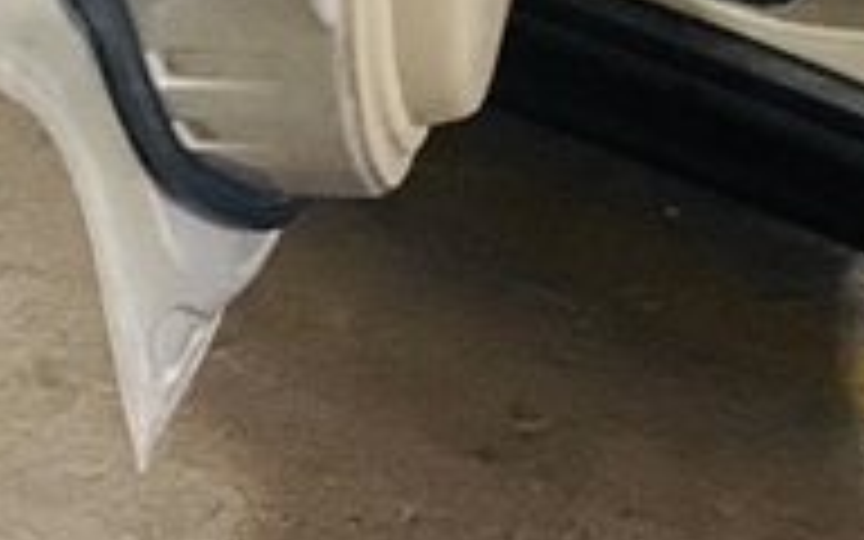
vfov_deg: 10.5
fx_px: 2708
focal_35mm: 115
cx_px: 284
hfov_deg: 18.1
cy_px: -540
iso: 640
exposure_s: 1/8
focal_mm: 4.25
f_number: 1.8
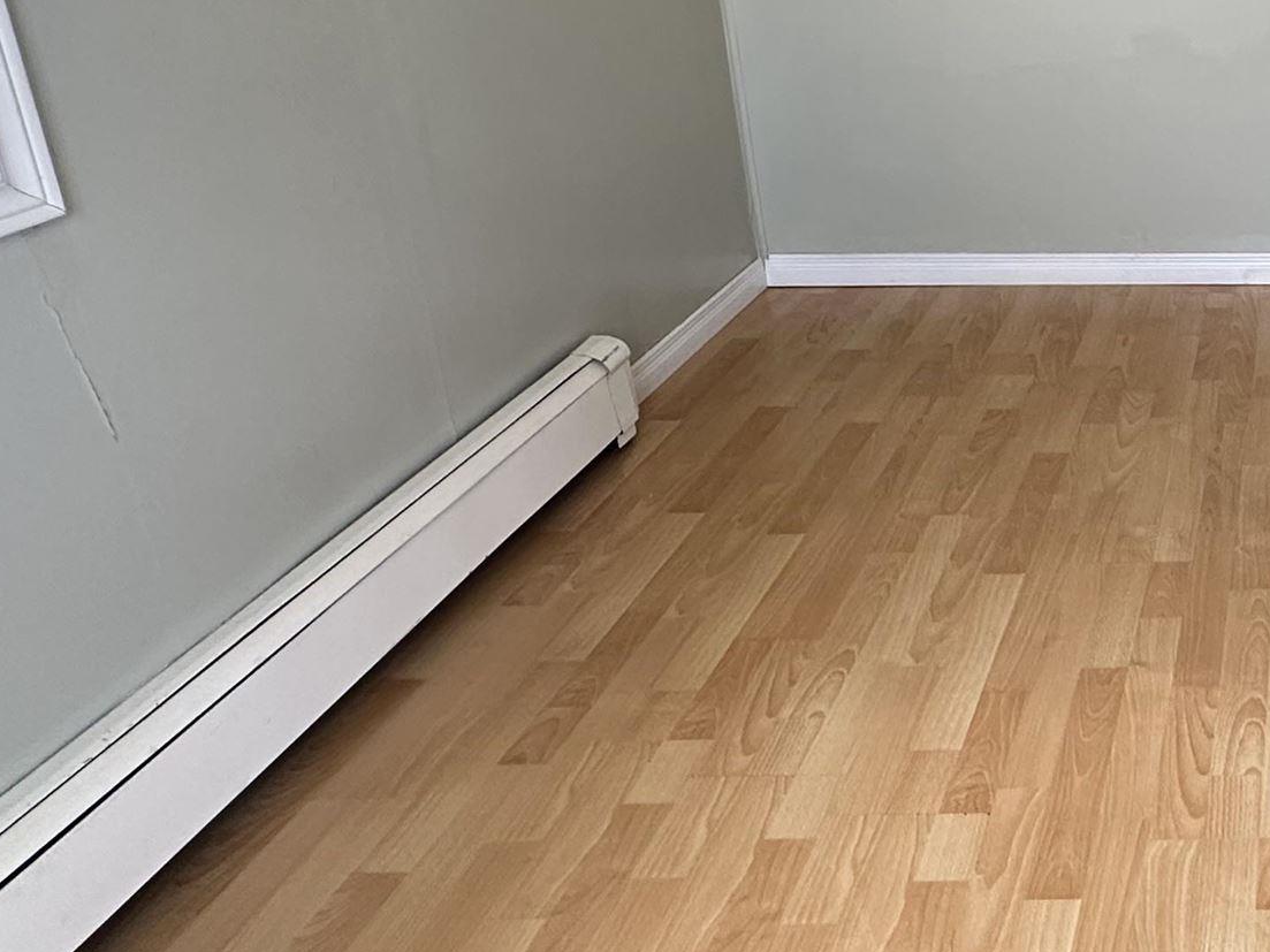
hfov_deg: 40.4
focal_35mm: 39
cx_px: 1336
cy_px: 183
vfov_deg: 35.6
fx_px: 1431
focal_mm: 2.22
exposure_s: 1/99
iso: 200
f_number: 2.2
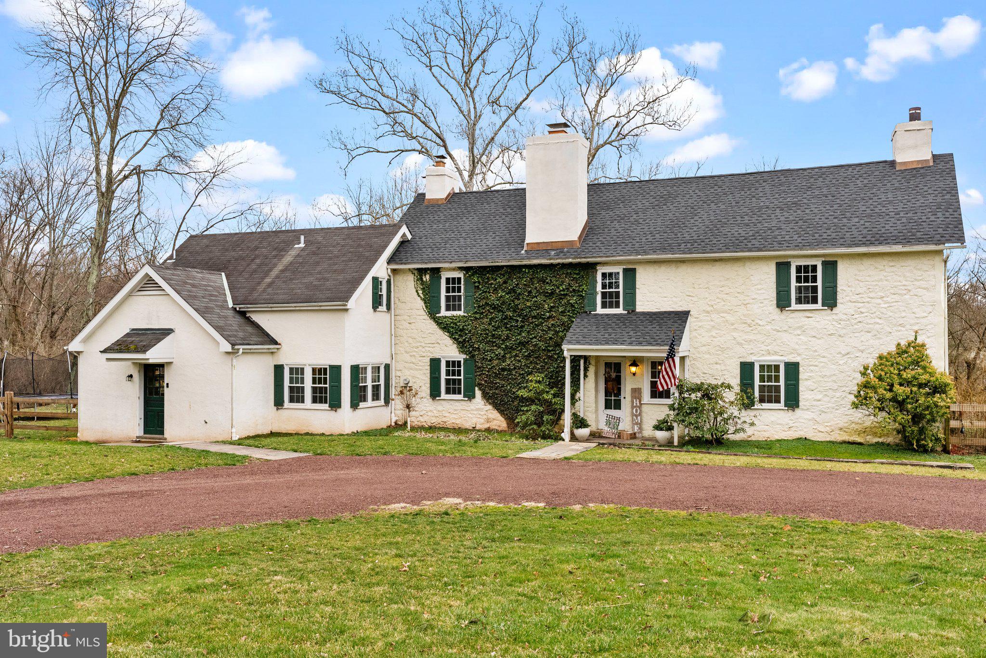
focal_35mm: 32
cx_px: 493
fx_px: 877
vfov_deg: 41.1
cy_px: 329
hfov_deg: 58.7
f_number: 11
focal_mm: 32
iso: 500
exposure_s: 1/80
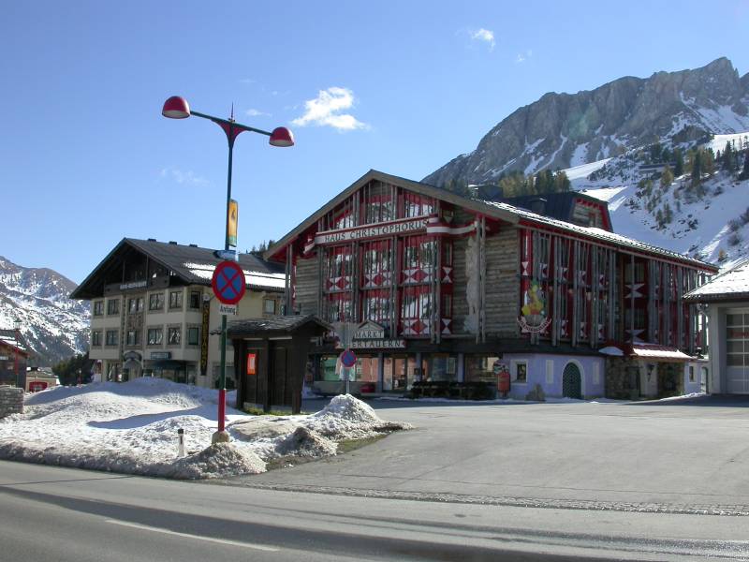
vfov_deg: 37.7
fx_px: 822
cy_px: 281
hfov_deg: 49.0
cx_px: 374
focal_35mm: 38
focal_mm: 7.85
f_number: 7.5
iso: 100
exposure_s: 1/281
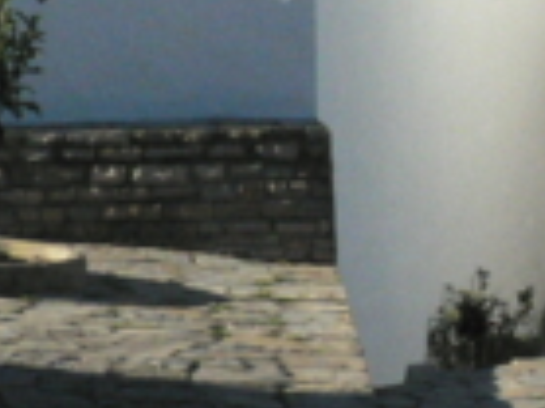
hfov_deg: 9.2
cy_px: 0
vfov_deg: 7.0
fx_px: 3335
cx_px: 694
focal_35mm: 212
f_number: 8
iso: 400
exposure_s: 1/800
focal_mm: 8.1
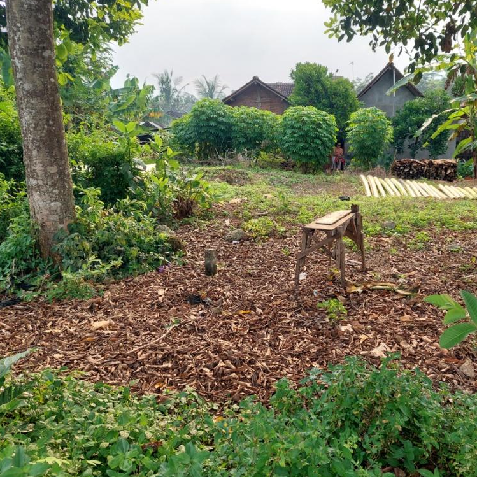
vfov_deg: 55.6
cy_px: 239
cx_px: 281
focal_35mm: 29
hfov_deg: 55.3
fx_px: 452
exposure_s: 1/454
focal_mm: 5.23
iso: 40
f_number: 1.8
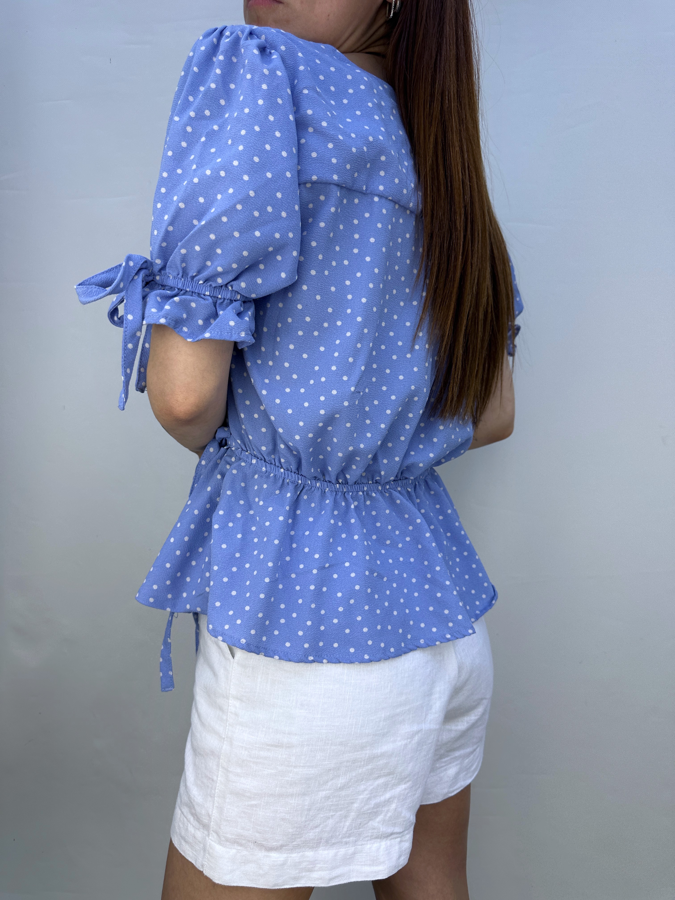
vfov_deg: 71.6
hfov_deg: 56.8
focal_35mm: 24
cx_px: 338
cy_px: 450
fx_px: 624
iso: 80
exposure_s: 1/1029
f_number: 1.78
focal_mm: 6.86
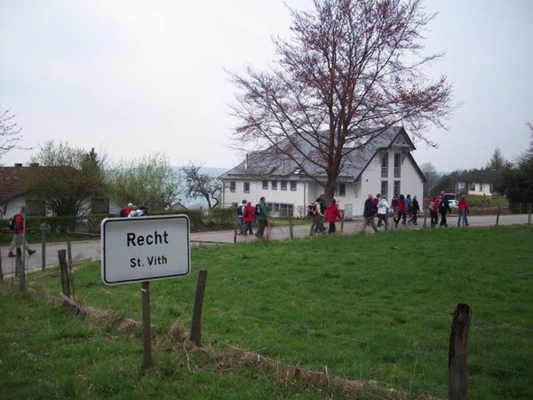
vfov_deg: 38.7
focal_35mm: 37
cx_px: 266
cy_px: 200
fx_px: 570
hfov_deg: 50.1
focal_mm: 6.2
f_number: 2.8
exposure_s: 1/445
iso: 80
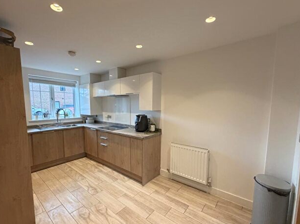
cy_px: 119
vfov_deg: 78.0
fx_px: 139
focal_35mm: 16
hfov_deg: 94.5
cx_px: 144
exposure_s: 1/121
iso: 320
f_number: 2.2
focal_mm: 2.22
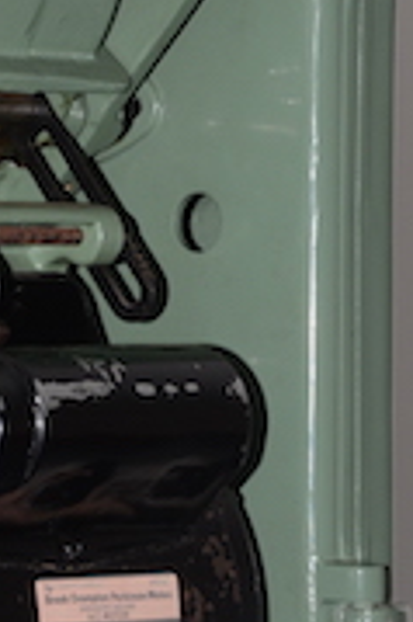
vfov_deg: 9.3
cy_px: 250
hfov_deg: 6.1
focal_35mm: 222
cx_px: -49
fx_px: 3830
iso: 800
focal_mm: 65
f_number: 14
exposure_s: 1/60
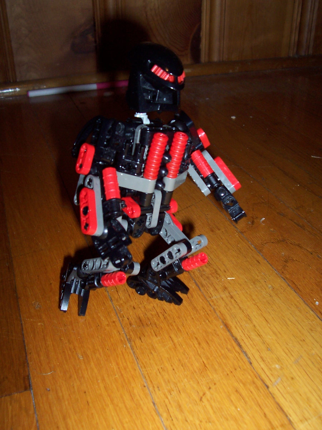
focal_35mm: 37
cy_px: 215
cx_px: 161
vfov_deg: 50.1
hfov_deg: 38.7
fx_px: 459
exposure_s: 1/60
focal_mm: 5.6
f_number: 2.8
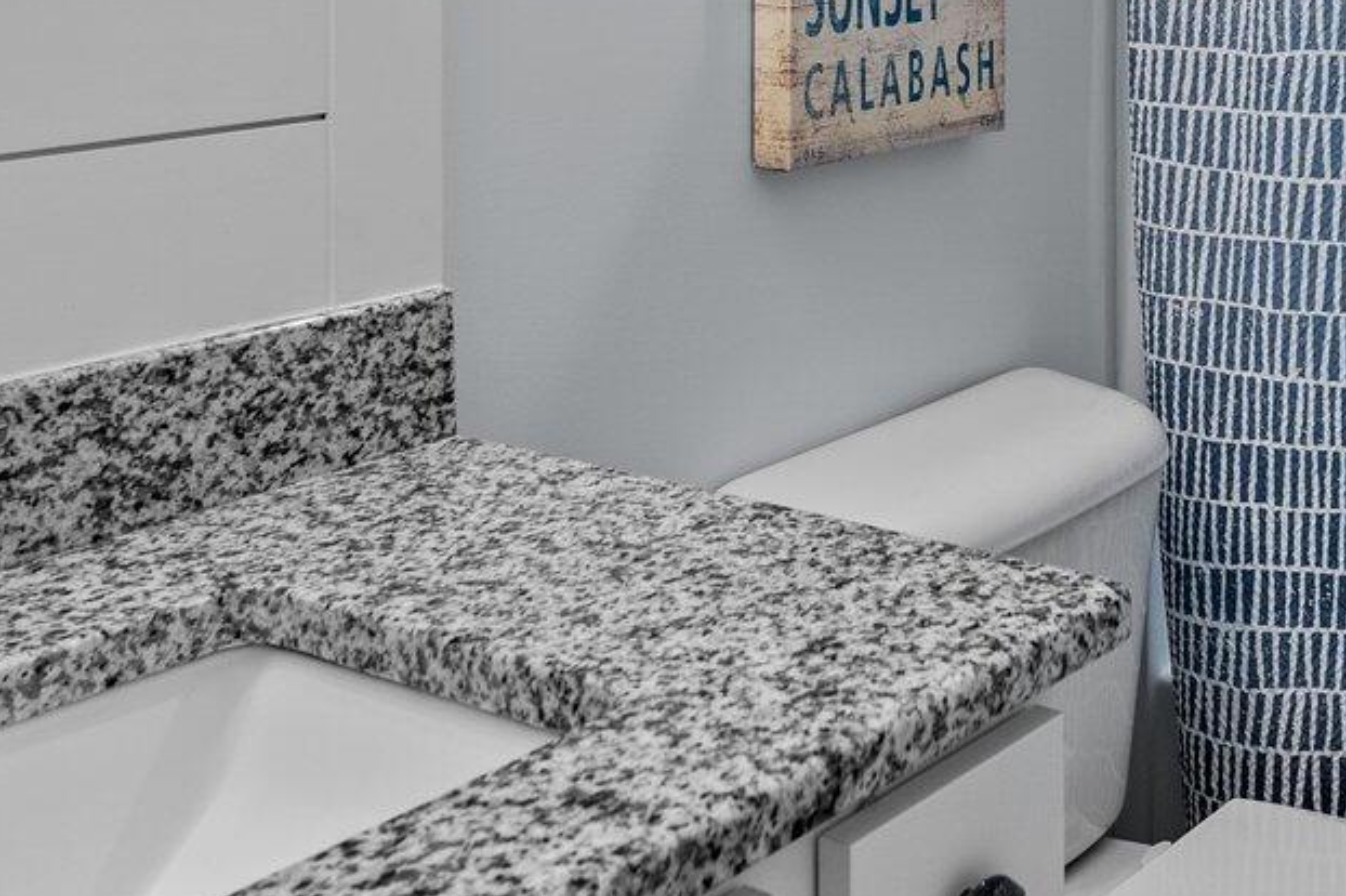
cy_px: -73
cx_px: 1047
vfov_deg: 22.8
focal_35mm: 56
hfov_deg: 34.7
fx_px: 2093
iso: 1600
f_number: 5.6
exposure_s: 1/20
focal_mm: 17
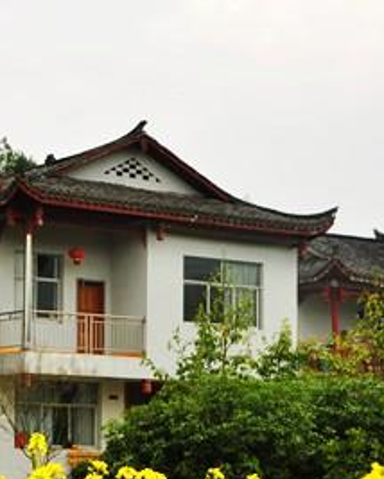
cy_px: 300
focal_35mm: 101
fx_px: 1433
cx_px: -95
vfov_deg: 18.9
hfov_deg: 14.7
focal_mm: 32
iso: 200
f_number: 9
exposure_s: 1/320
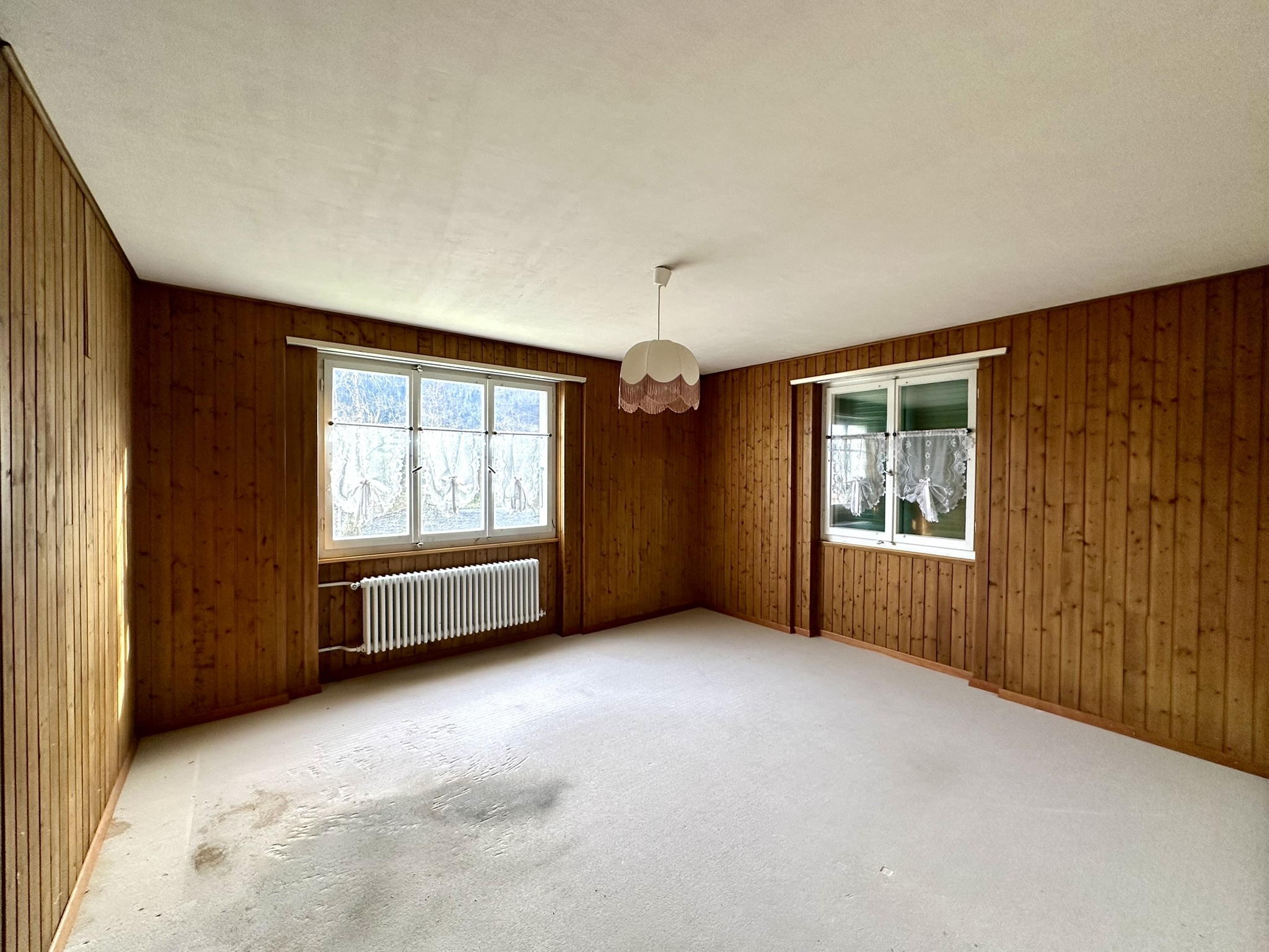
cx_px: 634
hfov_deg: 102.1
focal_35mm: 14
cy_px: 476
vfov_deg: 85.7
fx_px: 513
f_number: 2.2
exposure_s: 1/99
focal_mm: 2.22
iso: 200
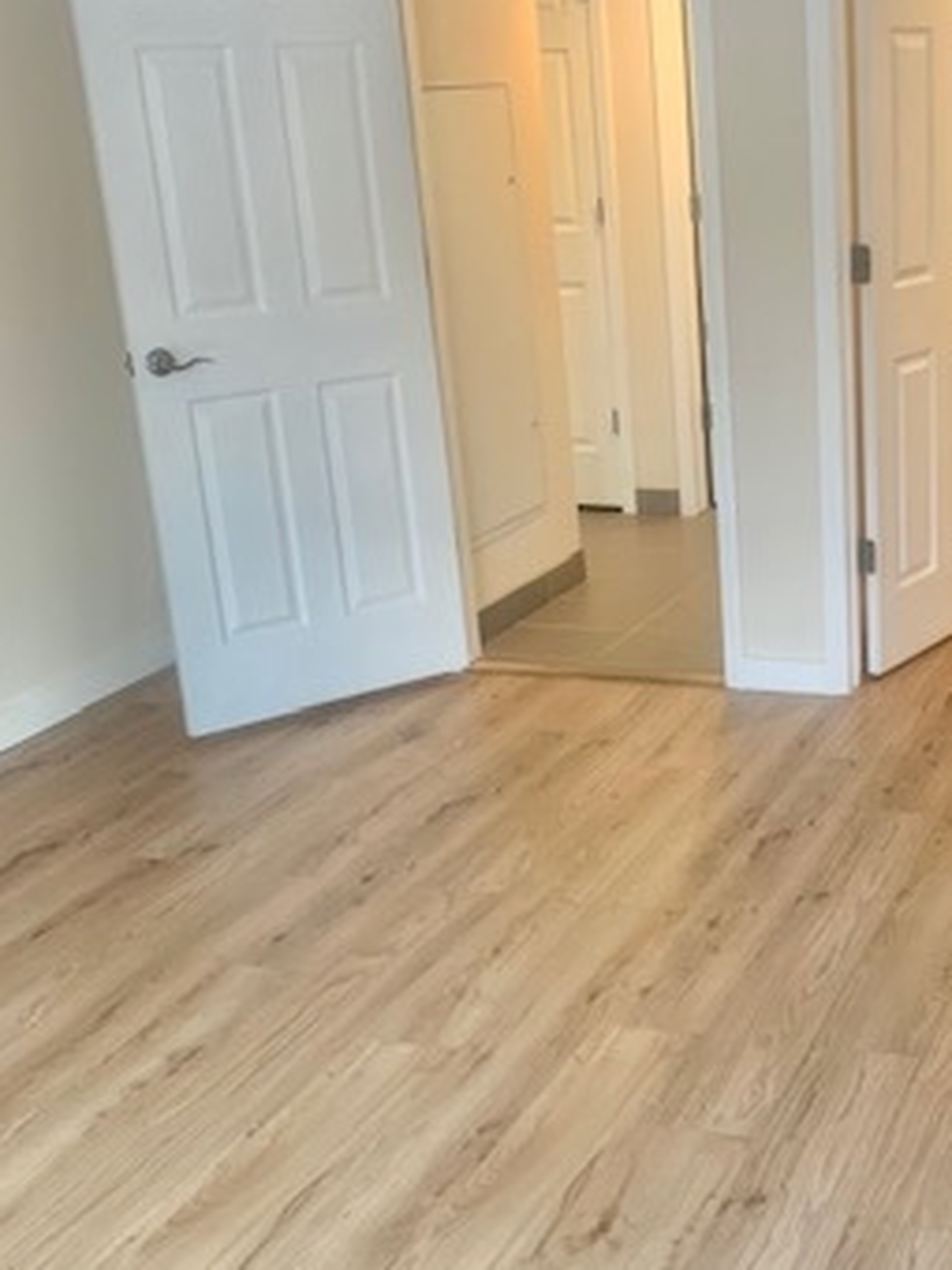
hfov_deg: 28.5
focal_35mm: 49
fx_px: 1797
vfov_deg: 38.9
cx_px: 859
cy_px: 706
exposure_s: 1/60
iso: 125
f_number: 1.8
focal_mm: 4.25
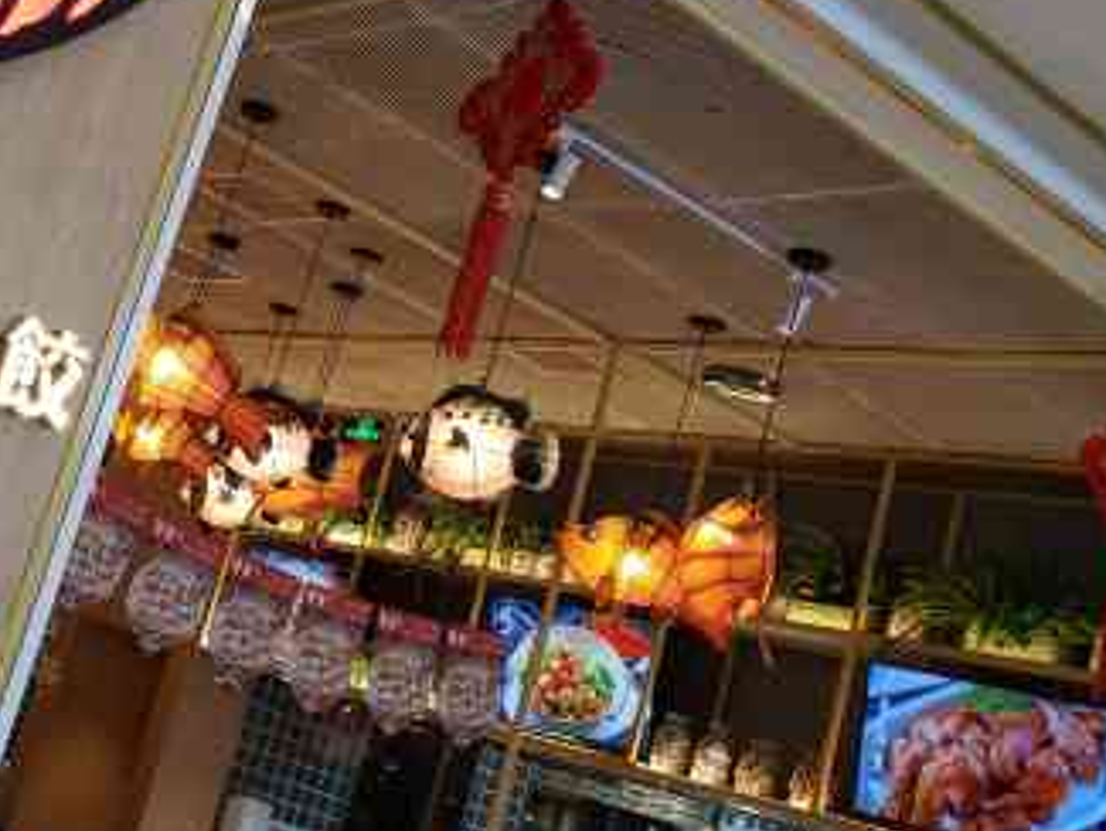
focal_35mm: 56
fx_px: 1790
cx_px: 153
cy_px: 189
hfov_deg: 32.9
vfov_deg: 25.7
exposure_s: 1/50
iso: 160
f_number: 2.4
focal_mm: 4.3
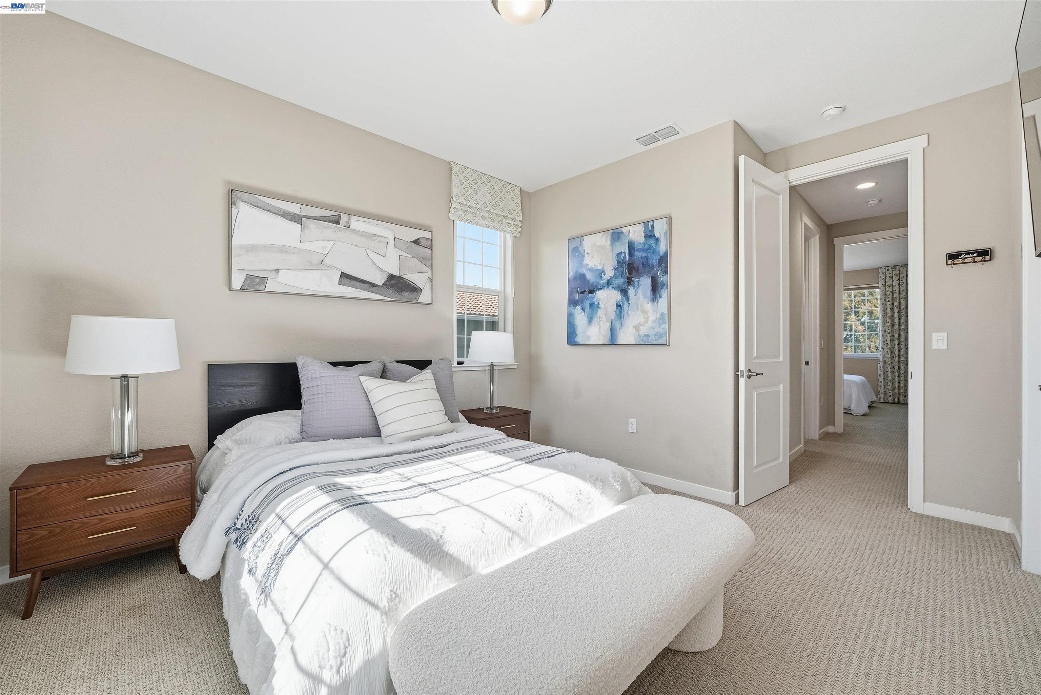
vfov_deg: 81.3
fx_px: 405
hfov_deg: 104.2
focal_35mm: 14
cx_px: 520
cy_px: 348
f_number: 8
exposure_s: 1/160
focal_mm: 14
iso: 400
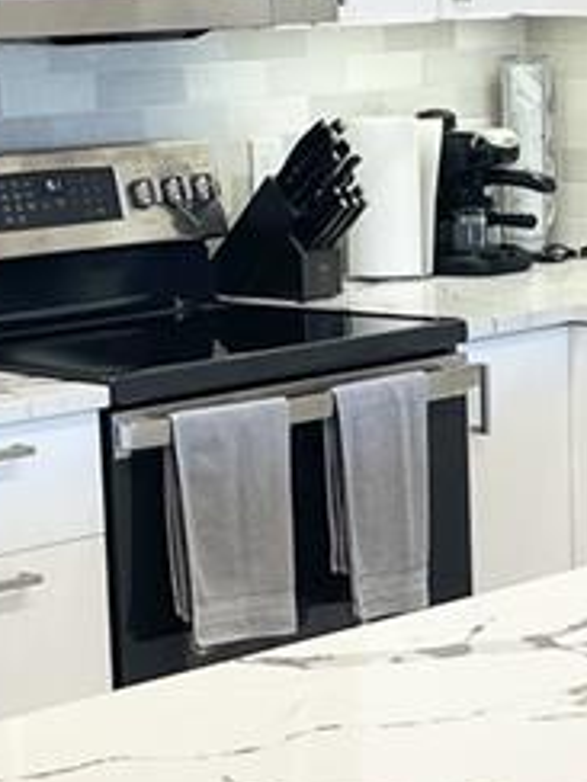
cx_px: 472
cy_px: 545
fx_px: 2781
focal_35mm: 123
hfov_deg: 12.0
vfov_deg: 16.0
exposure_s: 1/120
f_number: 1.6
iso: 40
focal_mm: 5.1
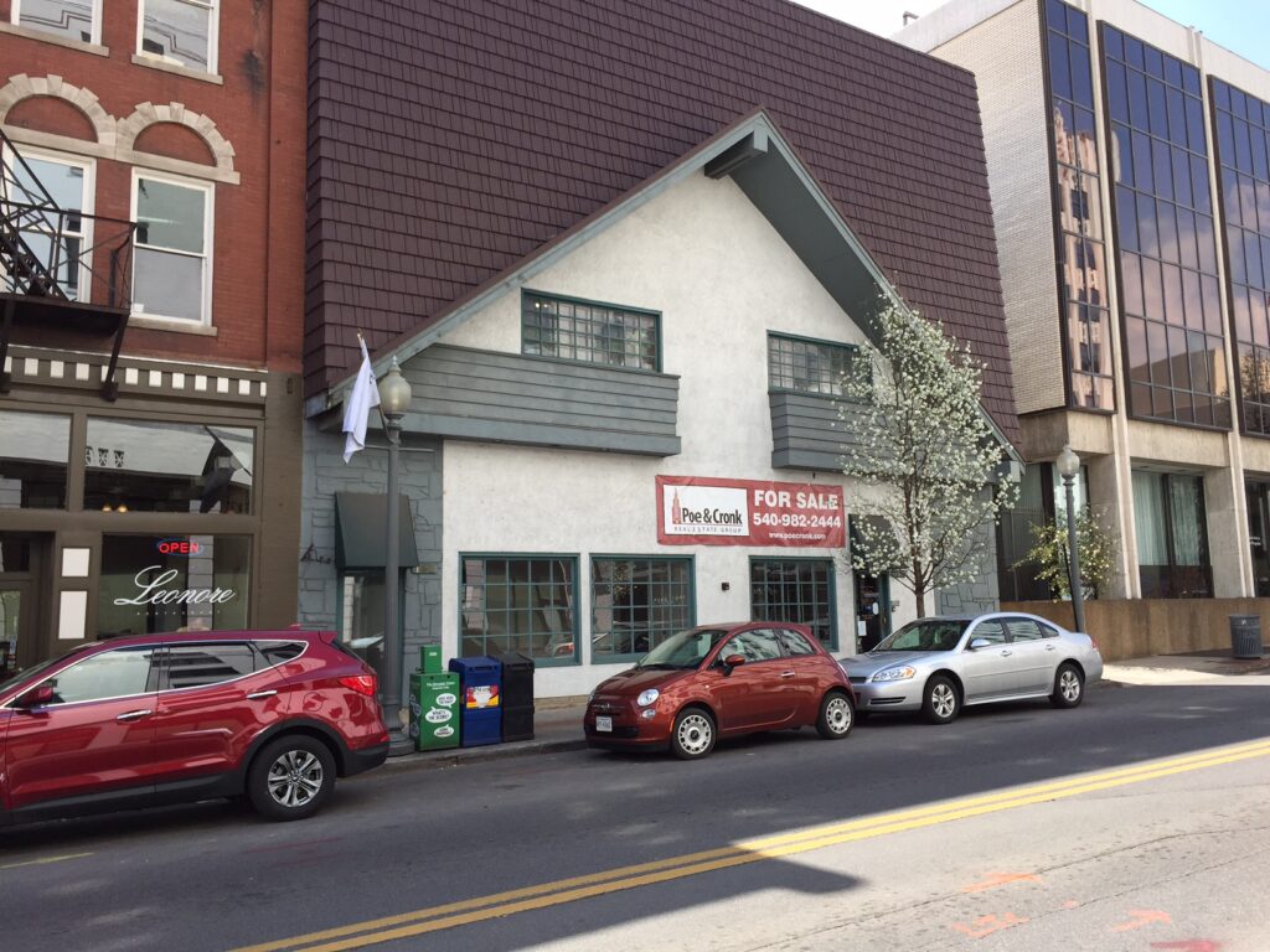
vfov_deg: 48.2
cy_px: 476
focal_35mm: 29
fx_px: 1064
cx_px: 635
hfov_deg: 61.7
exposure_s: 1/920
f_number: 2.2
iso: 32
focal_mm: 4.15
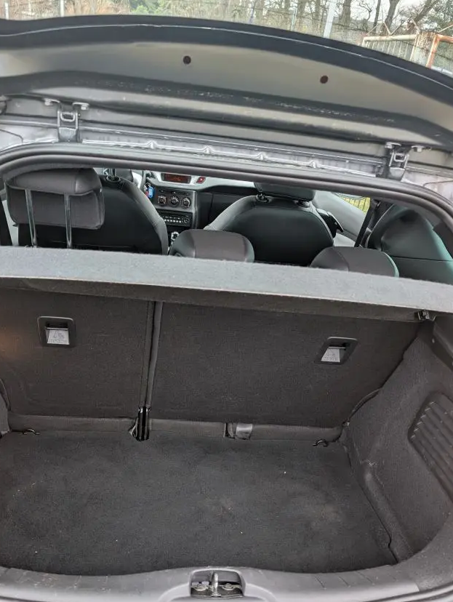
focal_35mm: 29
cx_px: 205
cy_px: 358
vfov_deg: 61.1
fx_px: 505
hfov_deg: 48.3
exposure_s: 1/23.8
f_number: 1.68
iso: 36
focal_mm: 6.9
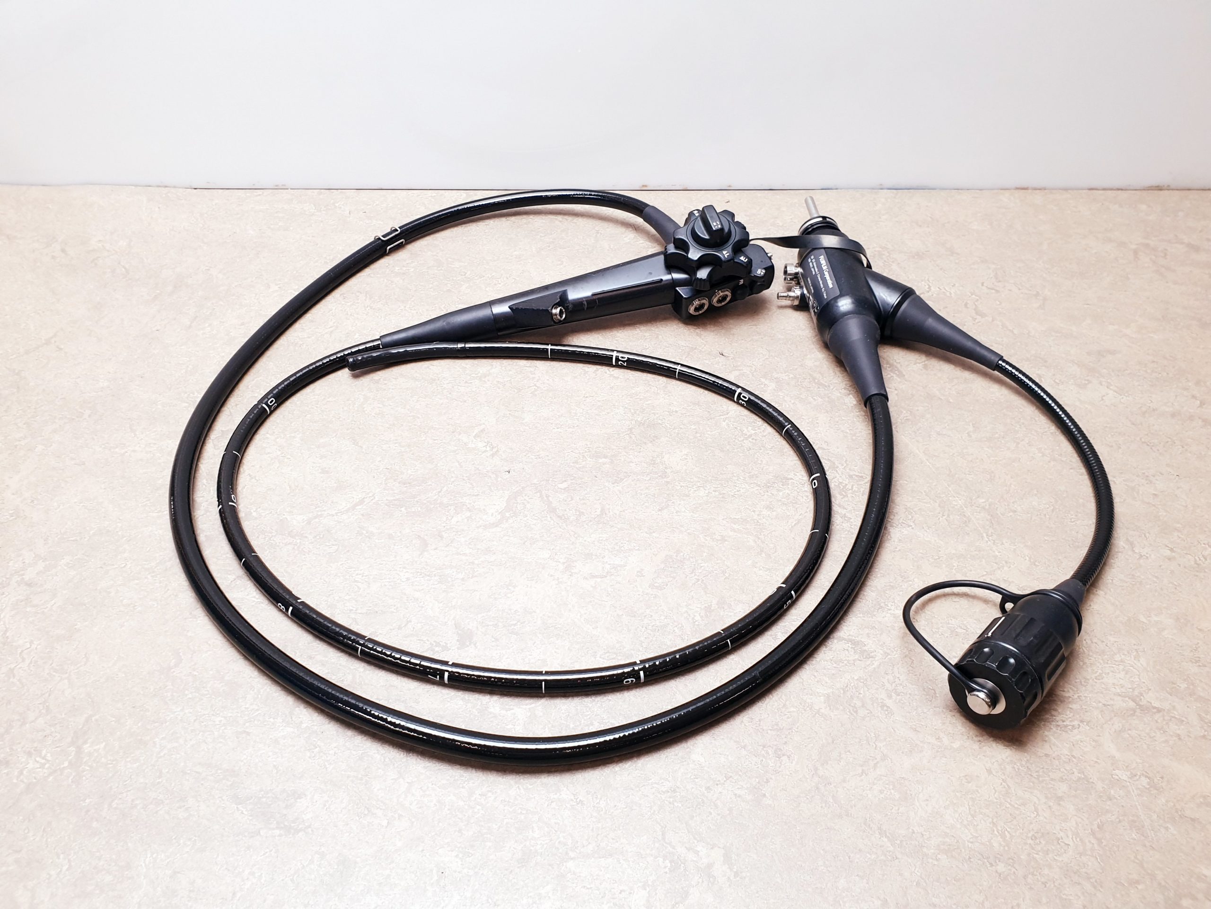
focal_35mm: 26
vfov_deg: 53.1
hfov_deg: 67.3
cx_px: 606
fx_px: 910
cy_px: 454
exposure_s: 1/50
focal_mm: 4.3
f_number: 2.4
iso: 100
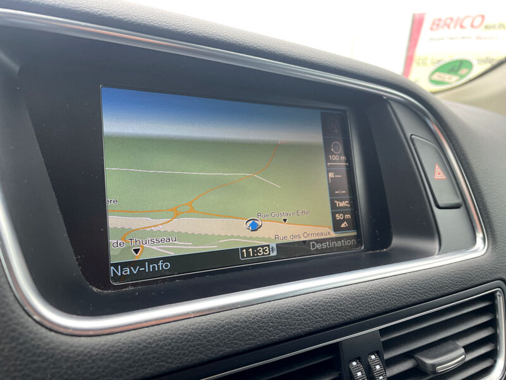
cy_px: 190
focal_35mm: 26
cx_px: 253
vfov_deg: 53.1
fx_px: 380
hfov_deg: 67.3
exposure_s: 1/139
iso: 32
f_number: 1.6
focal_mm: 4.2
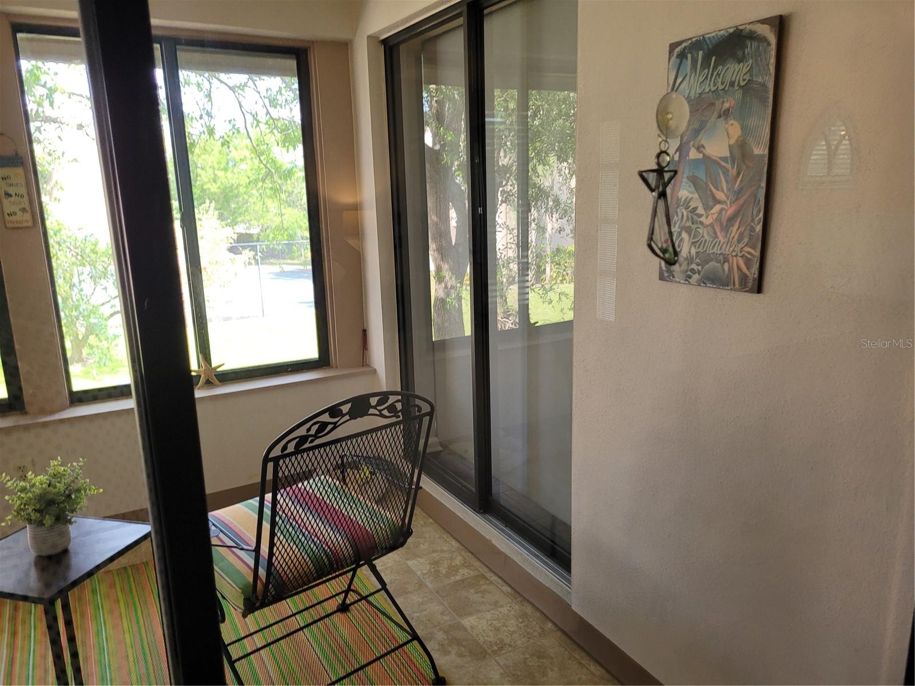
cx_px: 458
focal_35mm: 26
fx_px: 687
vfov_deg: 53.1
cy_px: 343
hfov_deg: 67.3
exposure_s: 1/120
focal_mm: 5.4
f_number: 1.8
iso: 100
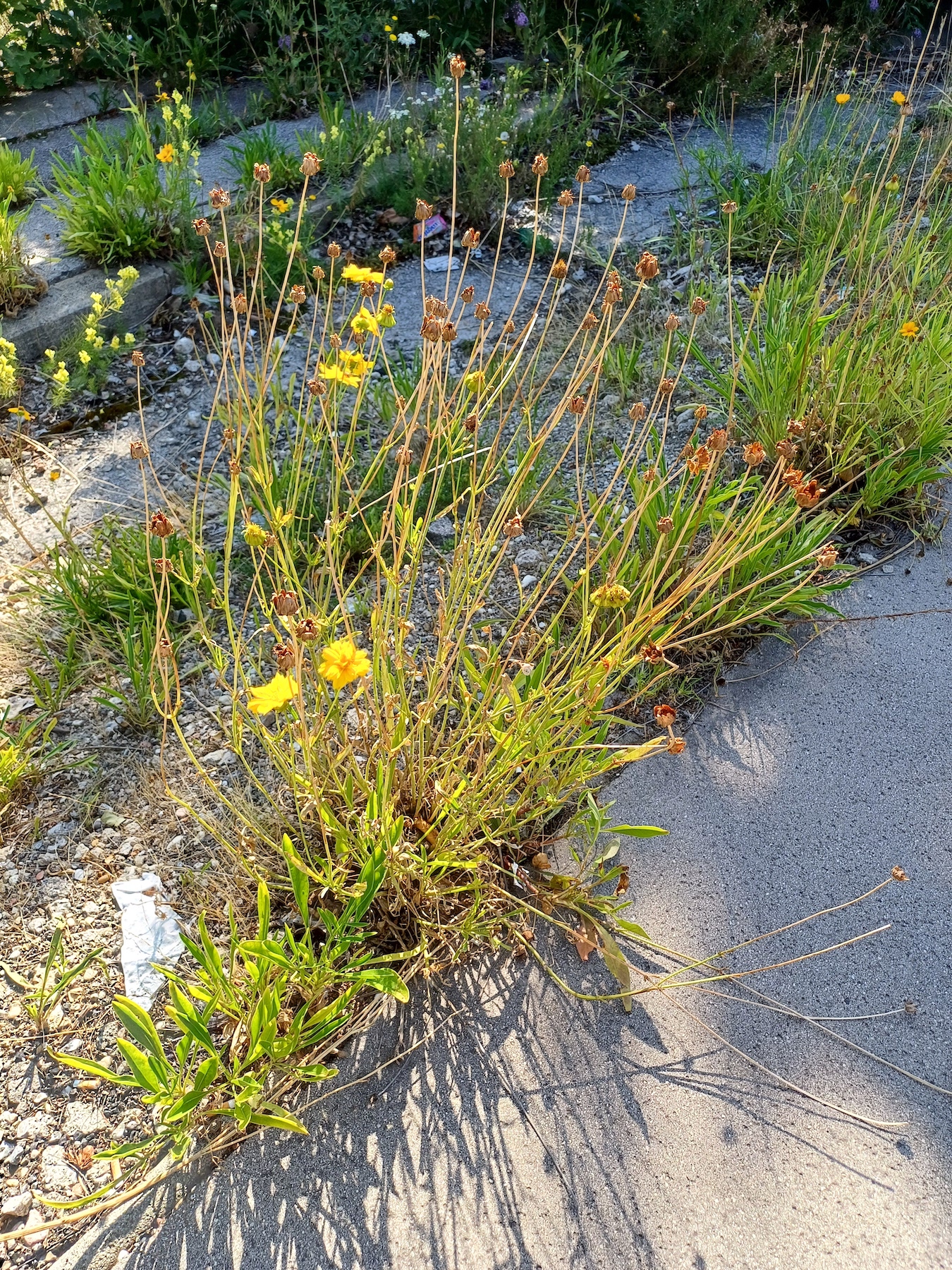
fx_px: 917
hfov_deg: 54.9
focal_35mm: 25
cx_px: 476
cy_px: 635
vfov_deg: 69.4
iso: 50
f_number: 1.8
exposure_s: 1/346
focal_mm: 4.65
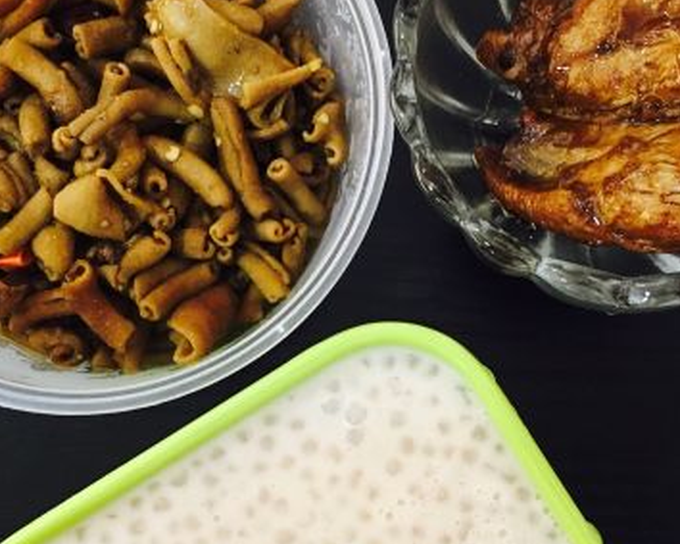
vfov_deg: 27.1
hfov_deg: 33.6
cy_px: 297
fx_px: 1127
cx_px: 378
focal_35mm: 56
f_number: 2.2
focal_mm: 4.15
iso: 200
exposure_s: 1/33
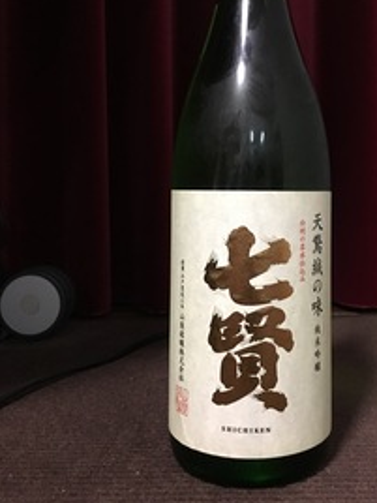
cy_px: 175
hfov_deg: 36.5
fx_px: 566
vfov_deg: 47.2
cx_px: 249
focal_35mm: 39
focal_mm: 4.15
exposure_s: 1/15
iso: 250
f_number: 2.2
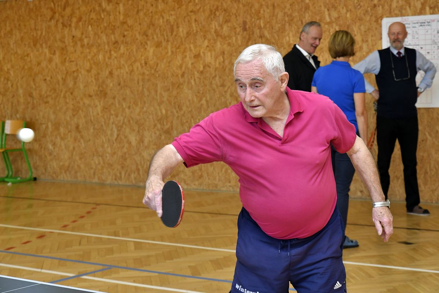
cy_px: 146
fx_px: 1024
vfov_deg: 16.3
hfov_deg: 24.2
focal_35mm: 84
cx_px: 220
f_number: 6.3
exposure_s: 1/250
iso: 1250
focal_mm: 56
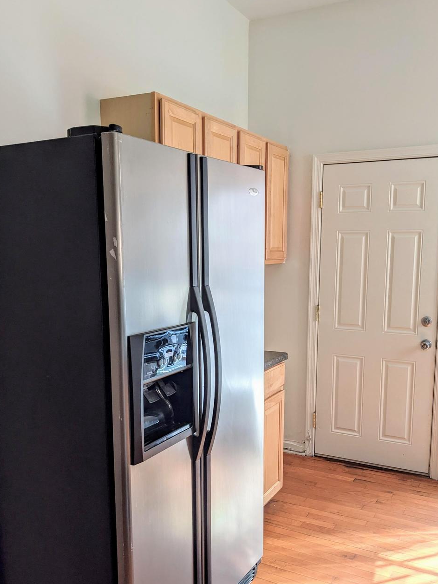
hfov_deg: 42.9
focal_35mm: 33
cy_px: 325
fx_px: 557
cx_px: 228
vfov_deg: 55.2
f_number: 1.73
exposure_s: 1/124
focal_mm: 4.38
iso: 65
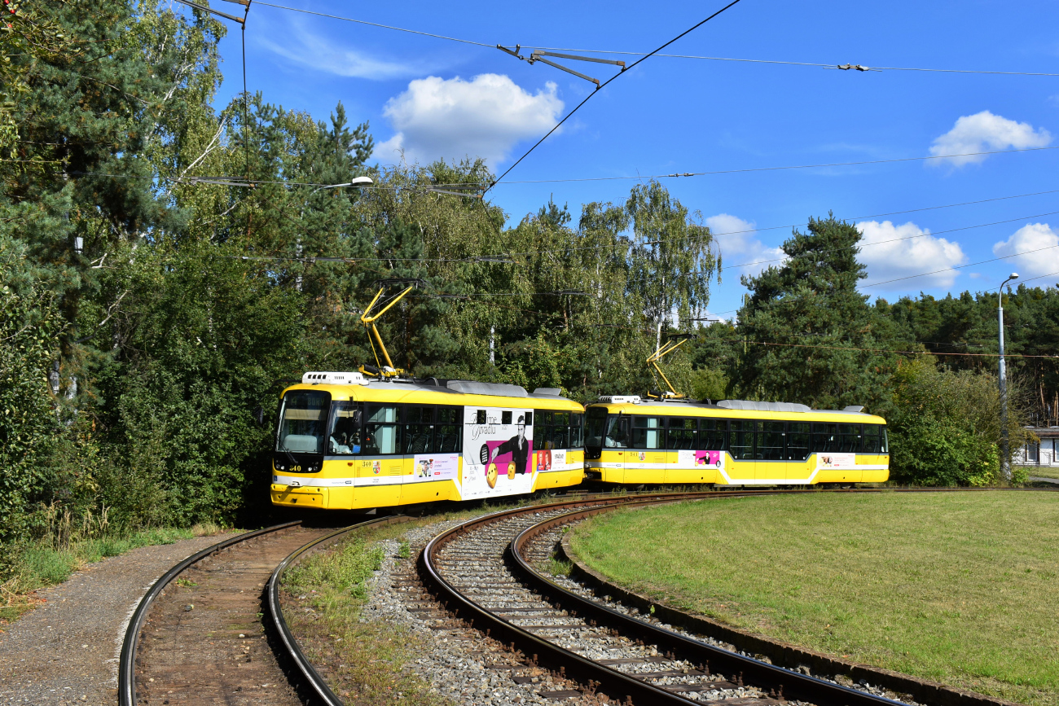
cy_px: 353
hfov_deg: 49.5
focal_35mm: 39
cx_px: 530
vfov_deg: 34.2
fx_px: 1147
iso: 200
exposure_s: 1/400
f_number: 10
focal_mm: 26
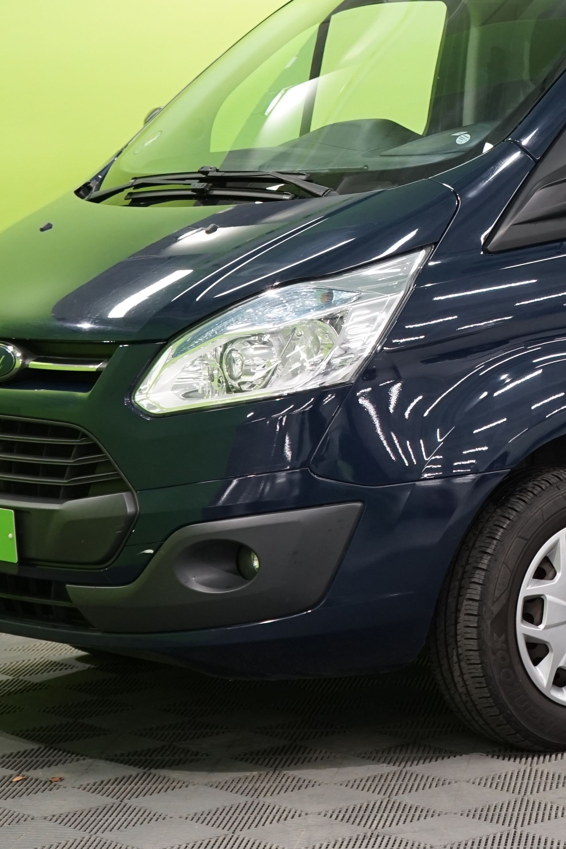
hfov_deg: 12.1
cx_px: 618
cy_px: 155
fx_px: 2617
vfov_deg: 18.2
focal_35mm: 111
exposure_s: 1/40
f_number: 5.6
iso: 800
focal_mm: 45
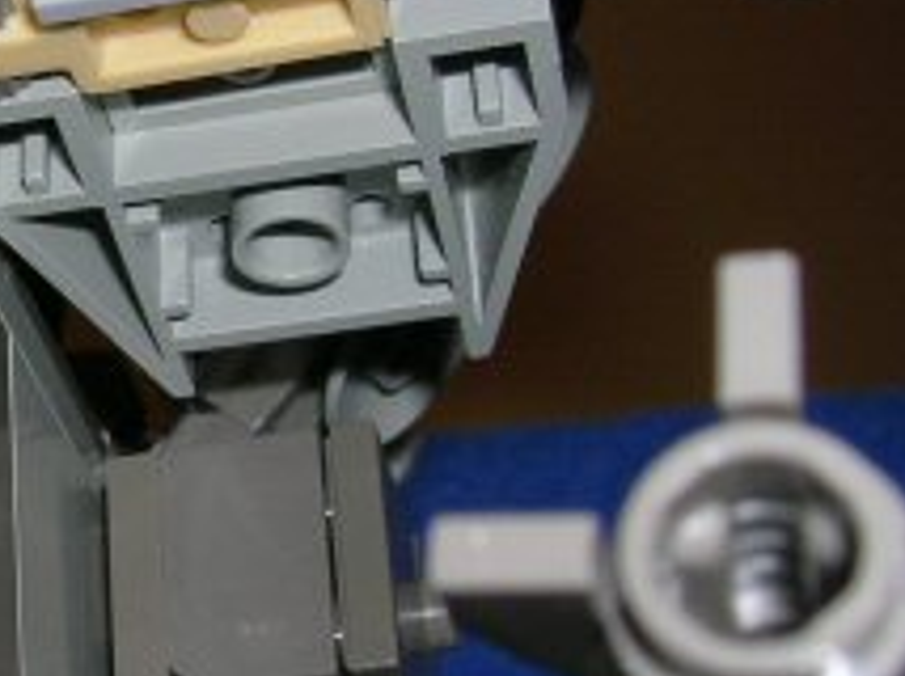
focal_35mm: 103
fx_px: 2690
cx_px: -76
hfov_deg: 18.4
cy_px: 321
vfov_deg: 14.3
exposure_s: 1/60.1
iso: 50
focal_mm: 5.7
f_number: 4.9
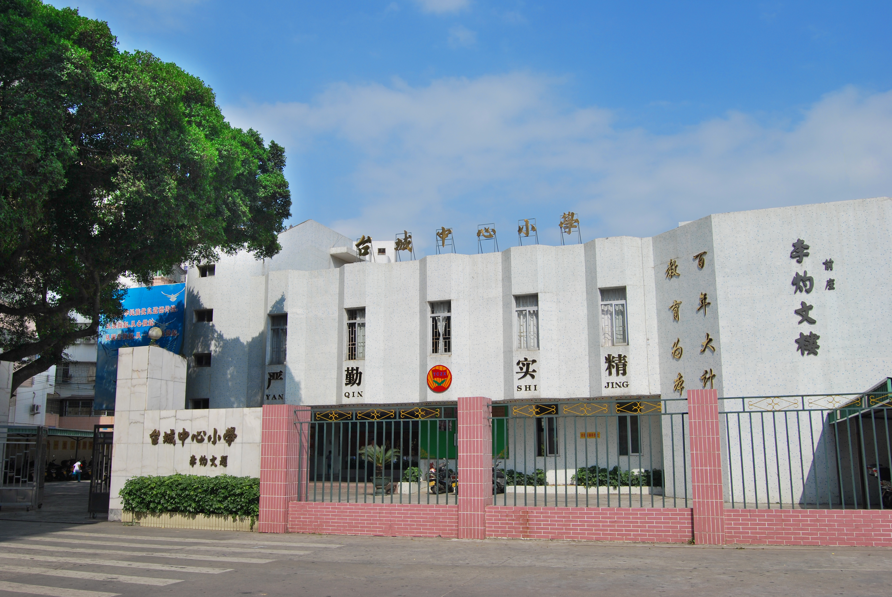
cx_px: 446
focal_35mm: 33
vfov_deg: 40.1
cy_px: 298
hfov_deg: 57.2
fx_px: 819
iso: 100
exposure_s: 1/320
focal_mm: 22
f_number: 9
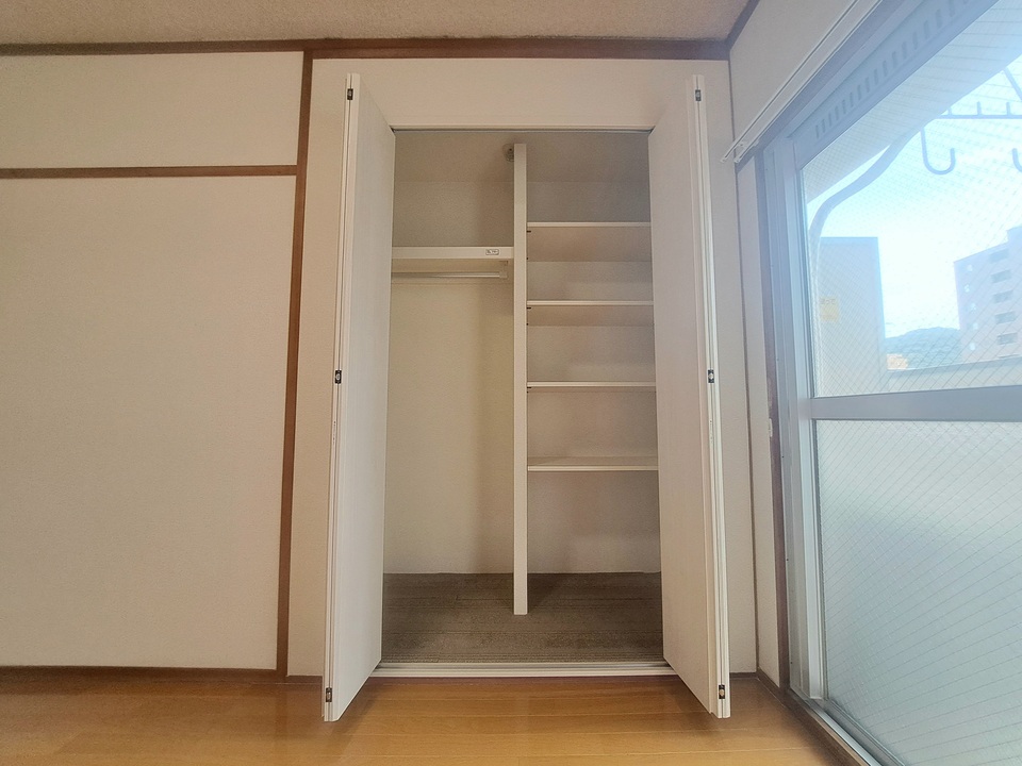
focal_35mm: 13
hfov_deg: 106.2
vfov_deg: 89.9
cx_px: 511
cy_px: 383
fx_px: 384
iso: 64
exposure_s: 1/100
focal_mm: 1.74
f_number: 2.2
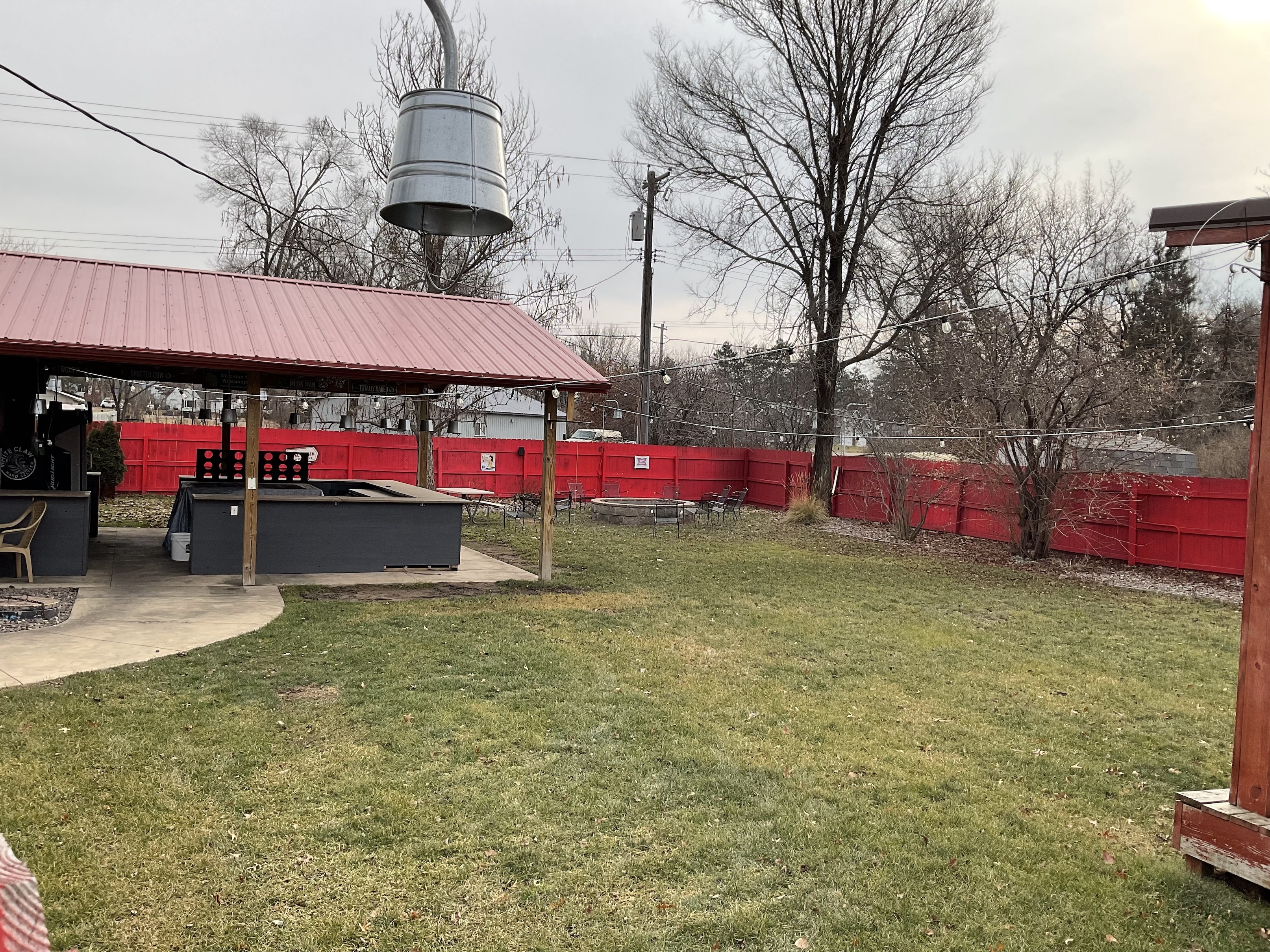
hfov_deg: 61.7
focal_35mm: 29
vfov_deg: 48.2
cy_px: 476
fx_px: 1064
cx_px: 635
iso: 16
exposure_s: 1/883
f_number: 1.8
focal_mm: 3
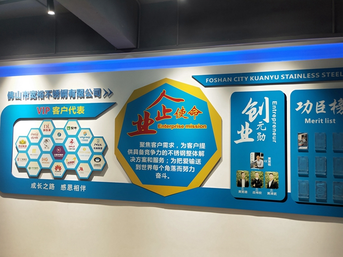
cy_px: 128
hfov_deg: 69.4
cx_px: 172
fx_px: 248
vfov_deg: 54.9
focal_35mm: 25
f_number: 1.7
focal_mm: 4.28
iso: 86
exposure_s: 1/50
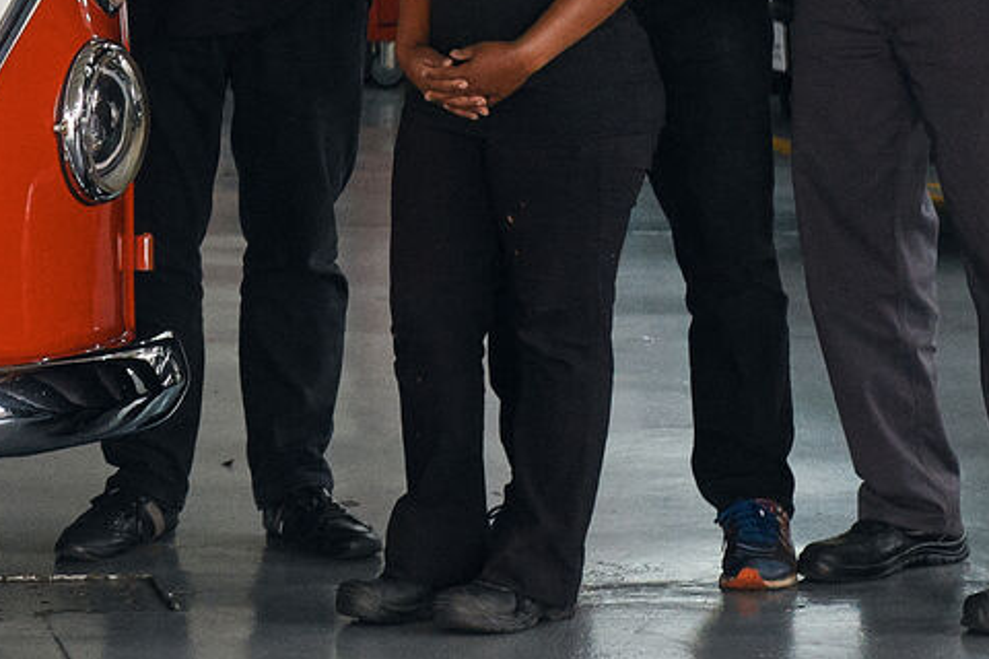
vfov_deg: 6.4
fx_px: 5824
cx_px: -326
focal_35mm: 212
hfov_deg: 9.5
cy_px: -146
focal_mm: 35
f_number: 3.2
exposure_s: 1/100
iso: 1600
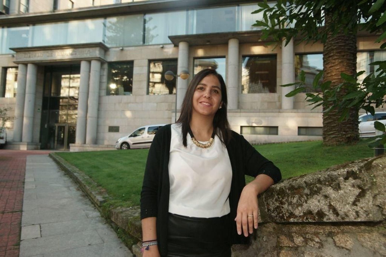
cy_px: 128
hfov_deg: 73.7
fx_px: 257
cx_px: 193
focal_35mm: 24
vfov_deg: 53.1
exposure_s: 1/160
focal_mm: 24
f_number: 7.1
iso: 800
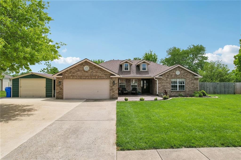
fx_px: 147
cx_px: 120
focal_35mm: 22
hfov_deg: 78.6
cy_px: 80
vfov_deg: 57.1
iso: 120
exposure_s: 1/4000
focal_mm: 8.4
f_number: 2.8
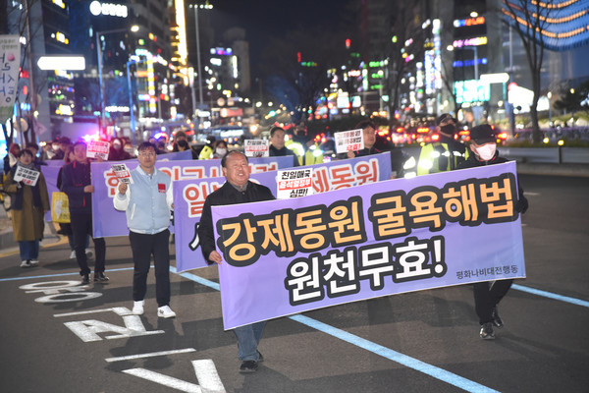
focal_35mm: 85
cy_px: 196
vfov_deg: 16.1
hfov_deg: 23.9
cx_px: 294
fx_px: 1391
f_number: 4
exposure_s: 1/60
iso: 3200
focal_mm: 85
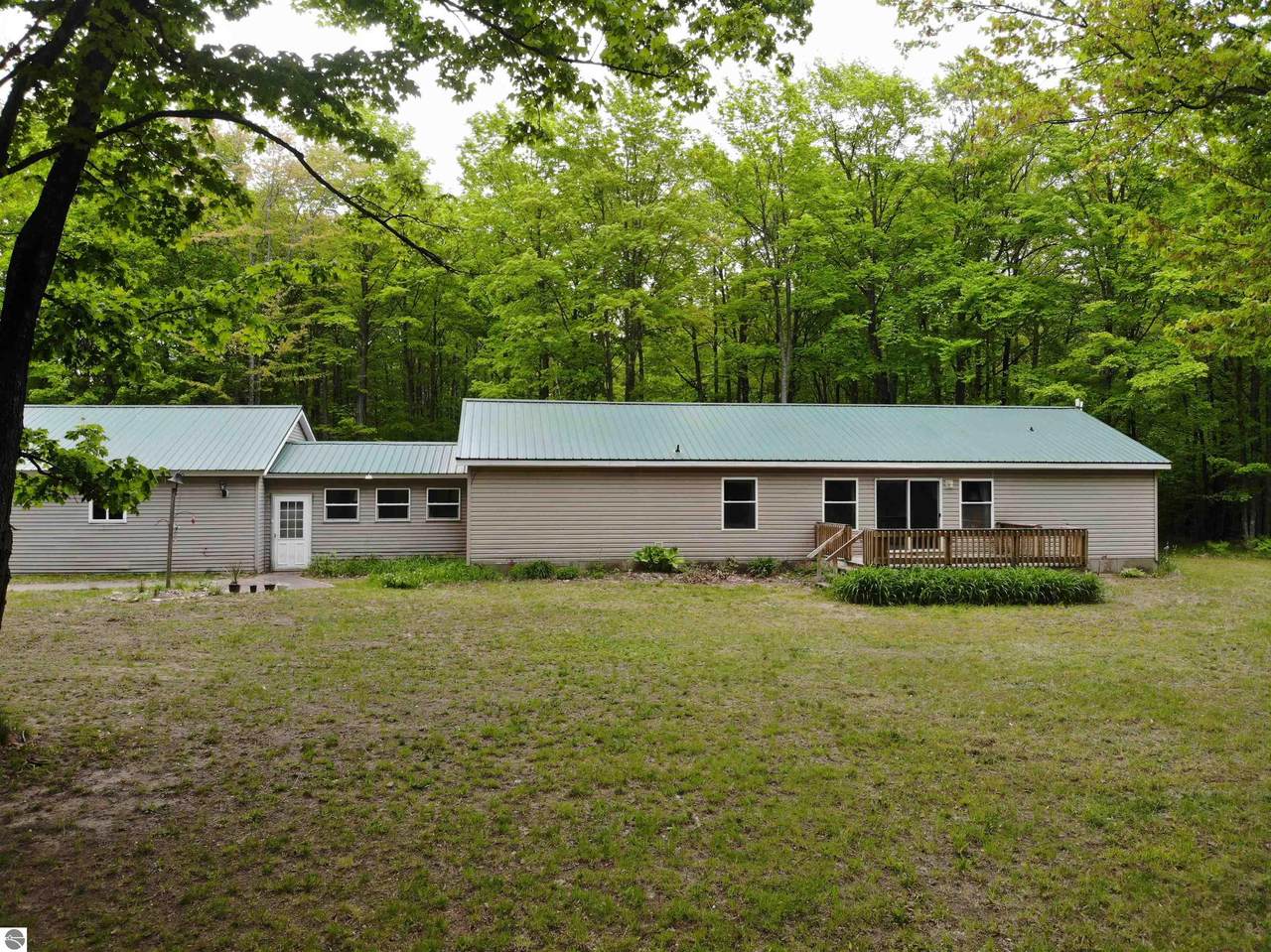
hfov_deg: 71.6
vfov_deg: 56.8
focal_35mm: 24
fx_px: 881
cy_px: 476
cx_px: 636
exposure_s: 1/240
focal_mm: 4.5
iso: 105
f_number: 2.8
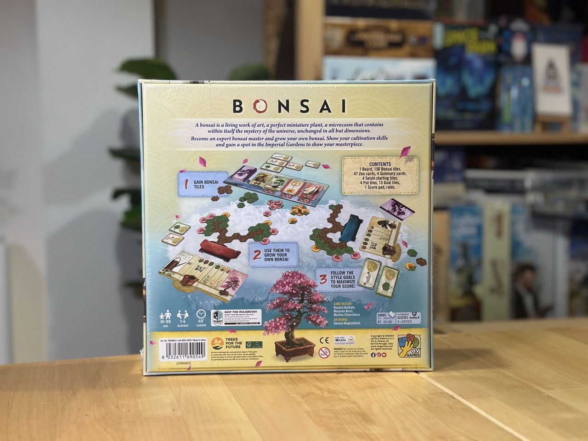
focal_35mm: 48
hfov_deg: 39.7
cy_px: 220
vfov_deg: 30.3
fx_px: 815
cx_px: 294
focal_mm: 6.86
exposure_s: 1/60
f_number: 1.78
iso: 160
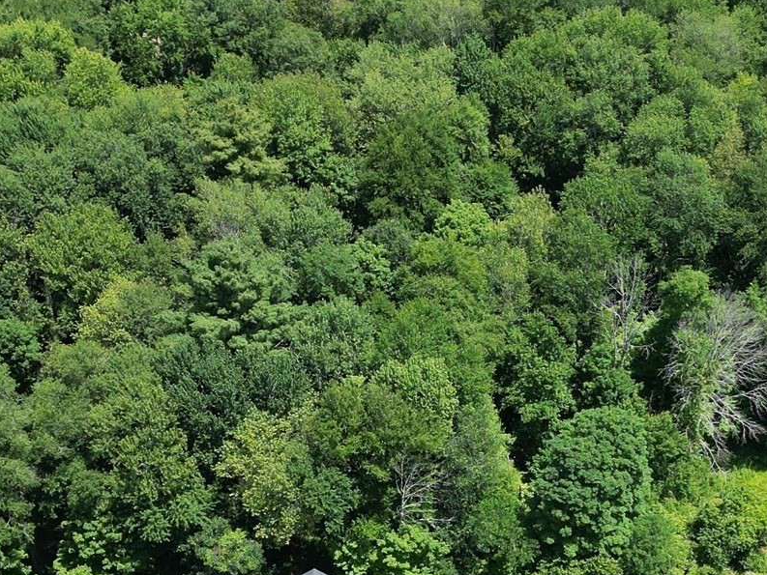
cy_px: 476
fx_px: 1374
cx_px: 477
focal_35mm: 62
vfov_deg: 23.2
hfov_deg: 31.1
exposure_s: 1/1250
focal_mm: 6.72
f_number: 1.7
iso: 100
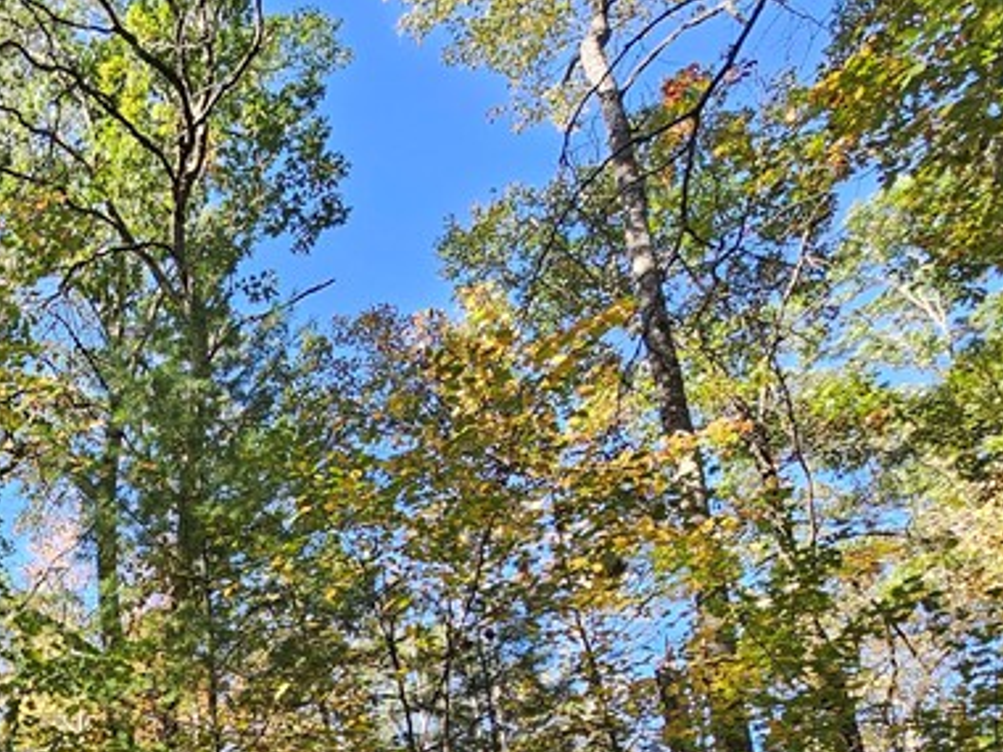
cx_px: -132
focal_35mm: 35
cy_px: 926
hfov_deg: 40.8
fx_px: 1014
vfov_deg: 32.7
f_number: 2.2
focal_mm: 2.2
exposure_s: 1/244
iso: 50
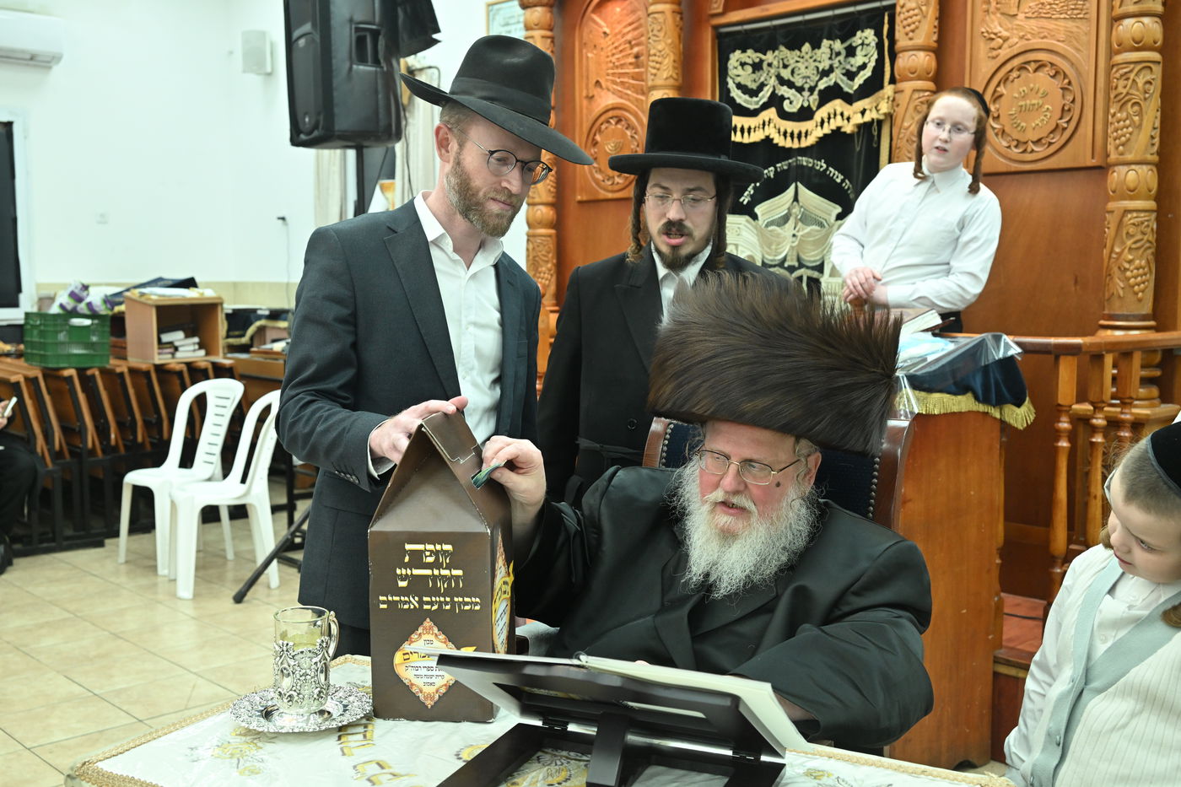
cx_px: 590
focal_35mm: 37
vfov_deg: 35.9
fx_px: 1214
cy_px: 394
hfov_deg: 51.9
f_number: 5.6
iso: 1600
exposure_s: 1/200
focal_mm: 37
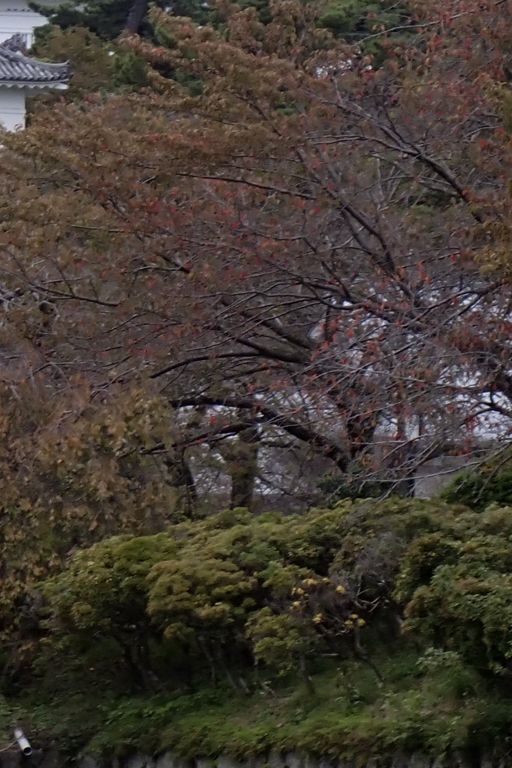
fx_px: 5782
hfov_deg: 5.0
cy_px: 281
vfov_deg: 7.6
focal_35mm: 271
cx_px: -273
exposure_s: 1/250
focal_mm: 18
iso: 100
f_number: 4.9
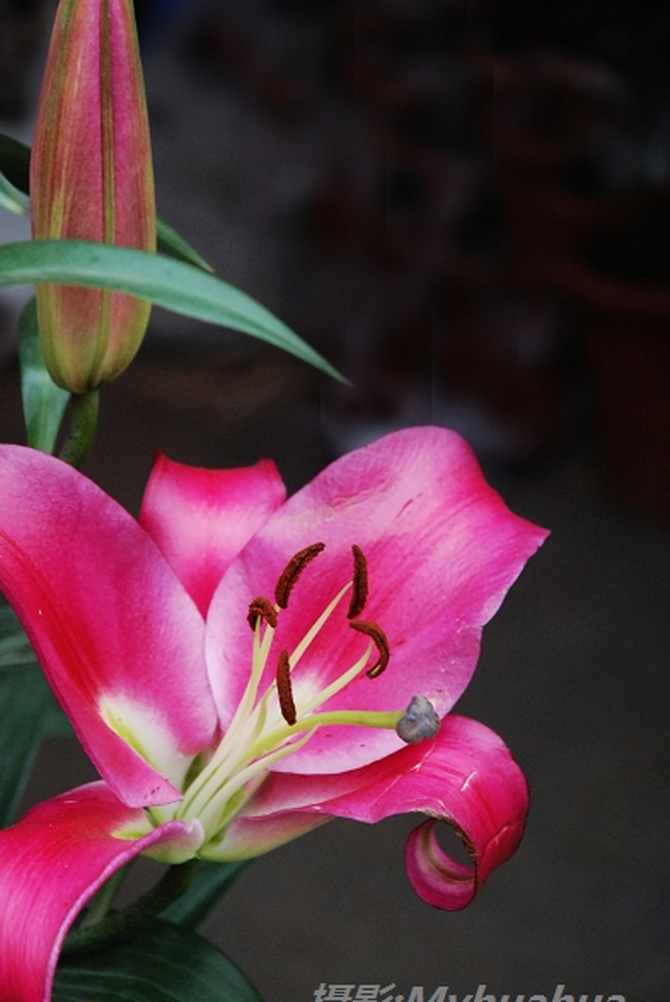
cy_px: 440
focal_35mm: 134
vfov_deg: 15.3
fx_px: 3734
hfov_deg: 10.2
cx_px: 245
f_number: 4.5
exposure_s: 1/80
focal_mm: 70
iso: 800
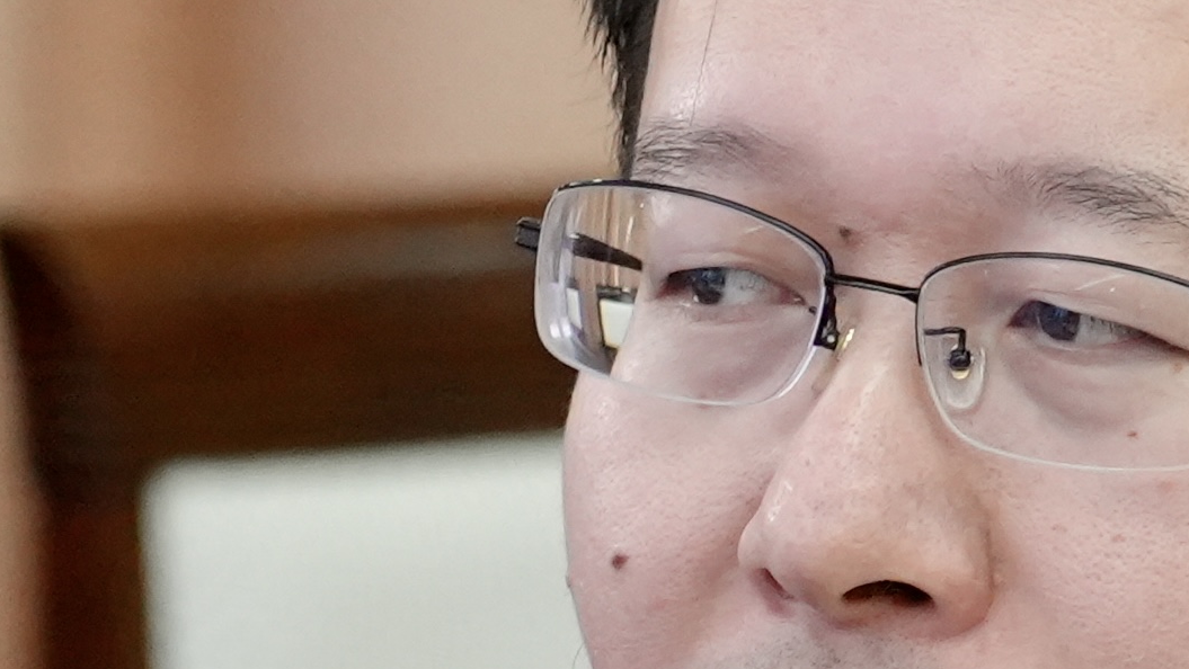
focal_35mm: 480
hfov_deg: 4.5
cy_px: 1319
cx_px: 697
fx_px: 15137
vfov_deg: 2.5
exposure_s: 1/160
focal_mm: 89
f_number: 4
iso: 2500
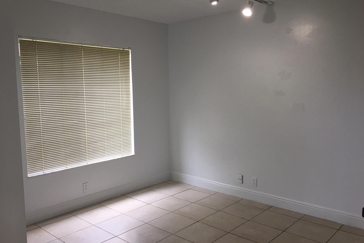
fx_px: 313
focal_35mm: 31
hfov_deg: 60.3
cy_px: 123
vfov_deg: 42.3
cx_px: 182
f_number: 2.2
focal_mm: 4.15
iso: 32
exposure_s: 1/40
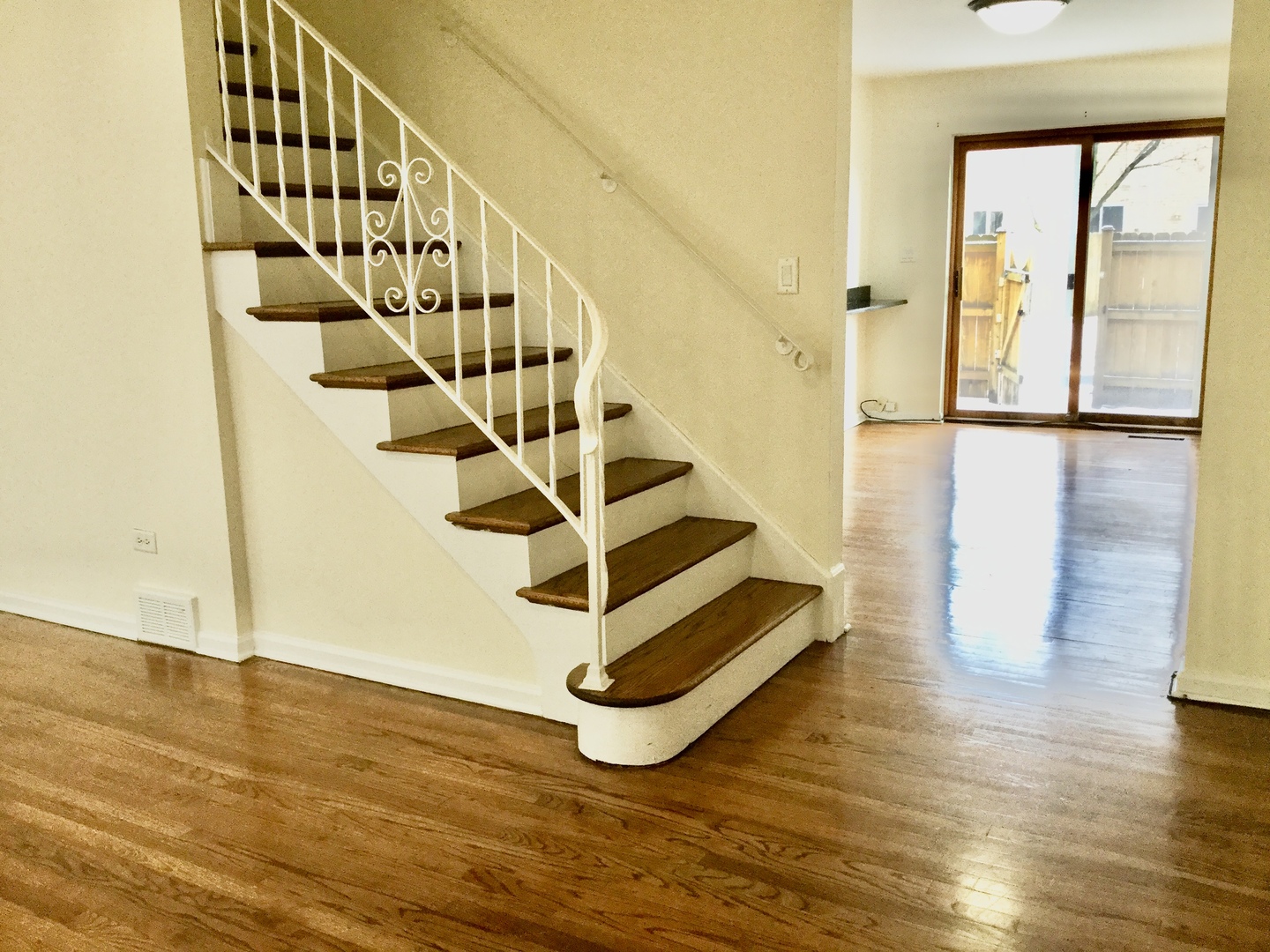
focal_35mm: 31
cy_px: 476
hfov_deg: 58.4
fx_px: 1137
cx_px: 635
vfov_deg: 45.4
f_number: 2.4
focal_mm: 3.3
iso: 32
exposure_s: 1/30
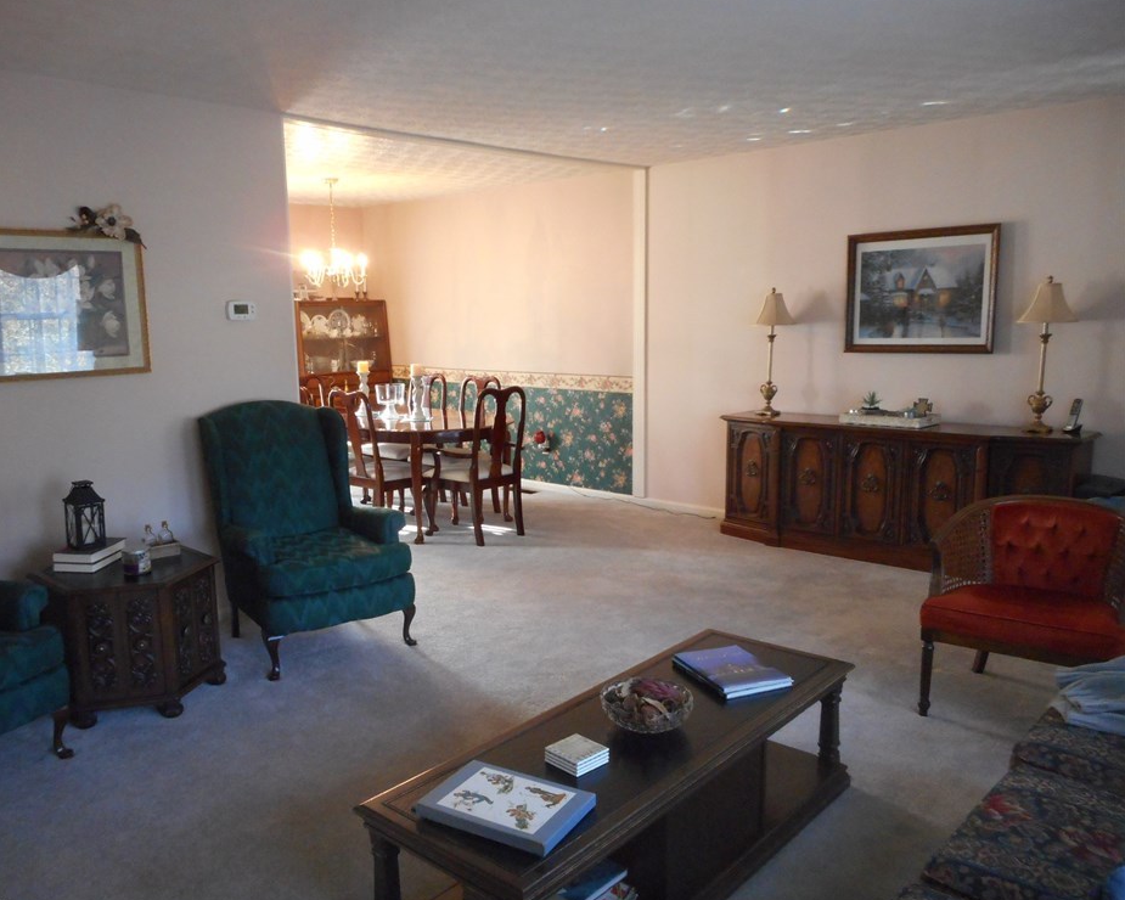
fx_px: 899
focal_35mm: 27
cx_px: 504
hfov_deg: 63.9
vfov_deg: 53.2
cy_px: 459
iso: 400
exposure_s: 1/13
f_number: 3.7
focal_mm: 4.5
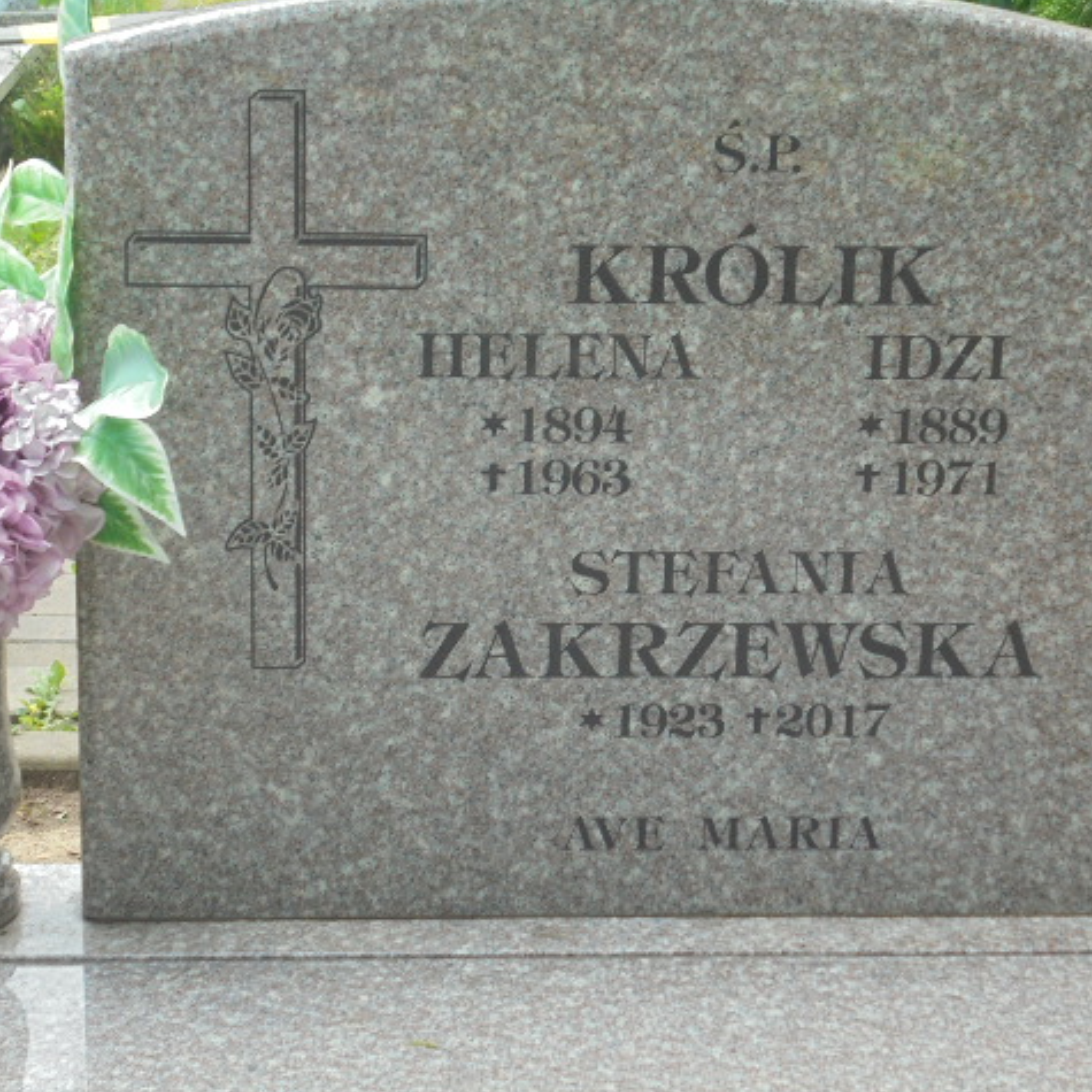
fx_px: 3105
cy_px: 547
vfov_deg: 19.9
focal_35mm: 87
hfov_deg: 19.9
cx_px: 561
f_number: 6.1
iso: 100
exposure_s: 1/30
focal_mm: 13.1
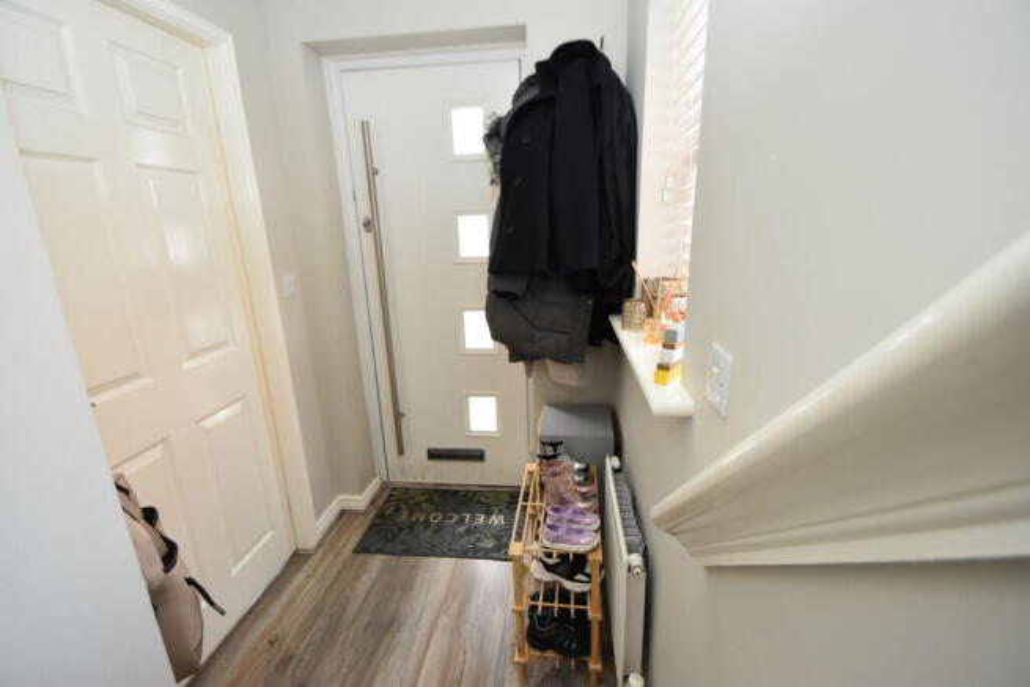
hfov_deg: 100.4
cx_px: 515
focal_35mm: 15
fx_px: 429
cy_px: 344
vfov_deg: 77.4
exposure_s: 1/100
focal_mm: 10
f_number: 5
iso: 800
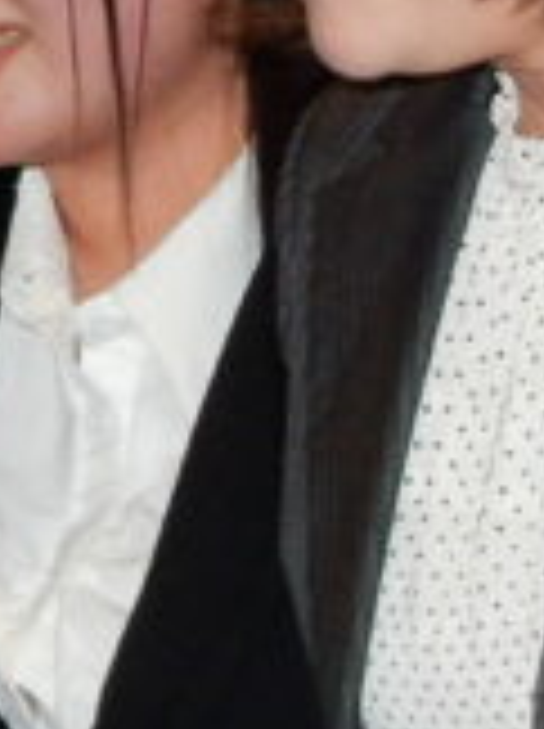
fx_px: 4790
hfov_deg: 6.1
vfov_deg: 8.7
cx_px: -917
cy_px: 558
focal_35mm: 228
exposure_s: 1/30
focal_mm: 6.4
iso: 280
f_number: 4
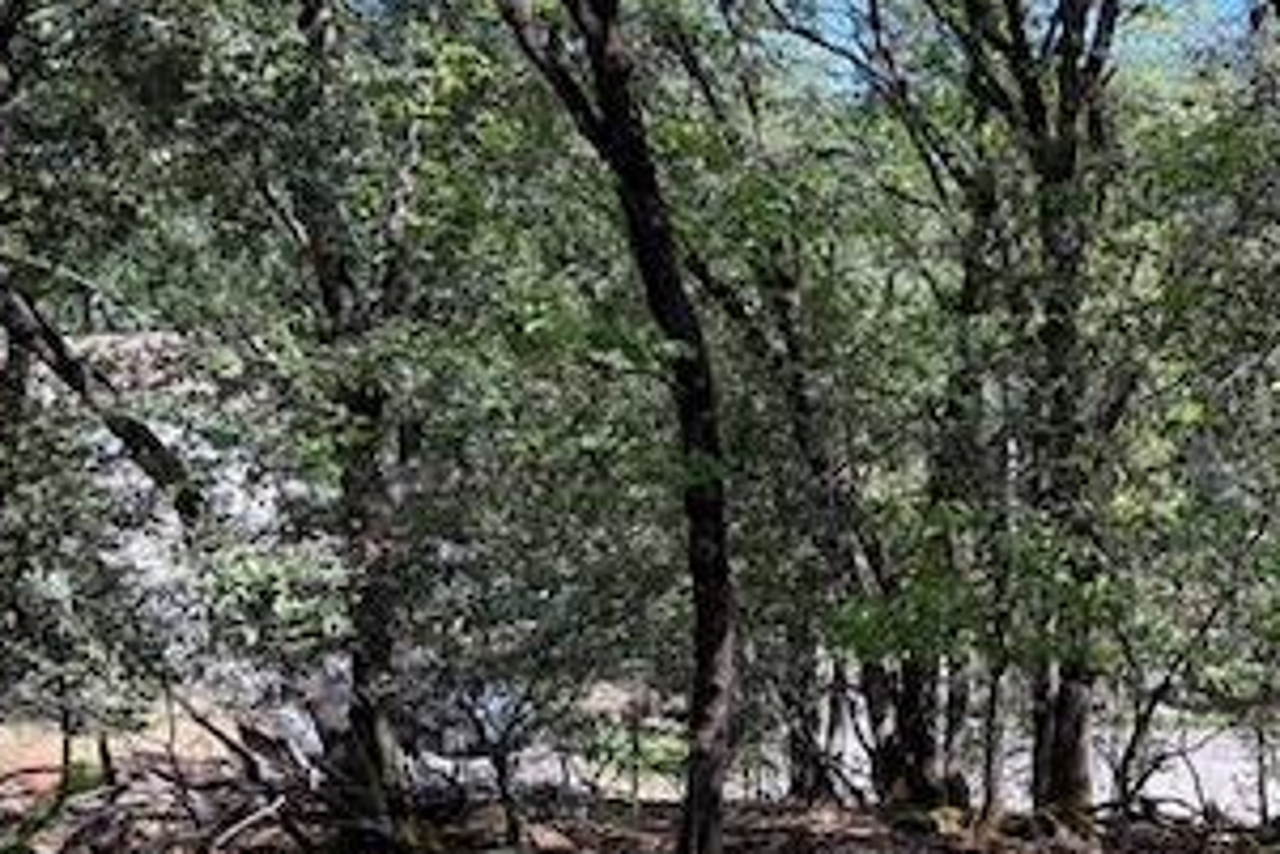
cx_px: 1233
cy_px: 578
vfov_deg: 25.4
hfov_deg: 34.6
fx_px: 1885
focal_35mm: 53
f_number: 1.78
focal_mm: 6.76
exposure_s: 1/464
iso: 100
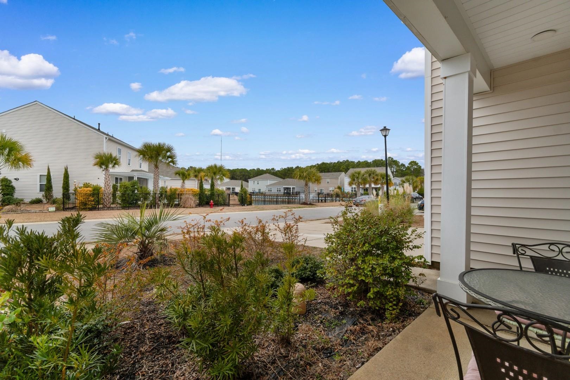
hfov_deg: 100.4
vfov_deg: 77.3
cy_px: 190
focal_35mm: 15
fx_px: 237
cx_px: 285
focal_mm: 10
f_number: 7.1
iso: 100
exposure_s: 1/200
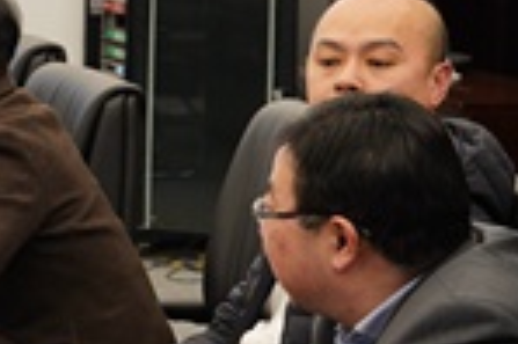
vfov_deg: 6.6
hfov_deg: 8.9
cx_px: -751
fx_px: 2986
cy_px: 75
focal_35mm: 208
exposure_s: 1/40
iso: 160
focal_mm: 38.7
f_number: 4
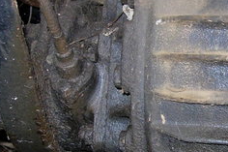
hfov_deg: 15.0
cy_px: 110
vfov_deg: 10.2
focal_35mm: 134
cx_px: 233
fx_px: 848
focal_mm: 7.8
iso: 79
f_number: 2.8
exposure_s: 1/64
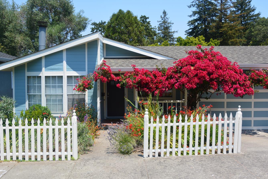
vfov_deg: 35.9
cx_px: 141
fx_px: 275
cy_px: 86
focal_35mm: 37
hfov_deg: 51.9
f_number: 11
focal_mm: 22
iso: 125
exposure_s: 1/125
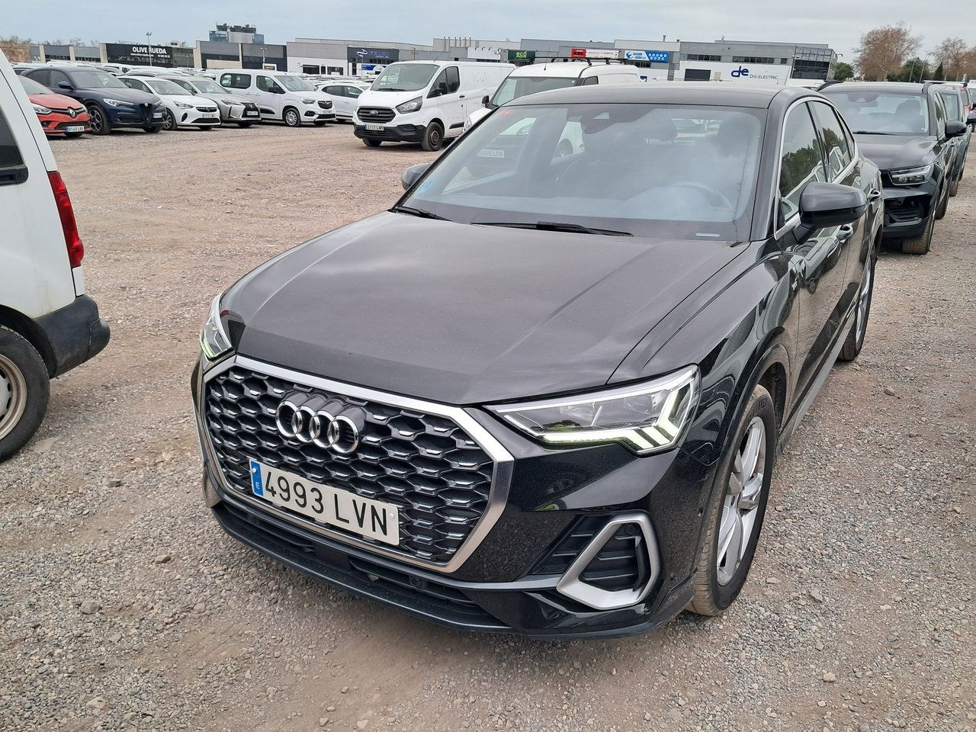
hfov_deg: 65.3
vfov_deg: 51.4
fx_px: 761
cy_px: 366
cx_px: 488
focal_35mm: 27
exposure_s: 1/100
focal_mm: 4
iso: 50
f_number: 1.8
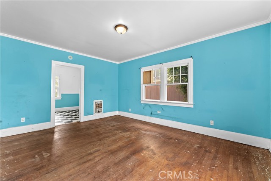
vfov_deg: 81.2
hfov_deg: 104.2
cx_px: 136
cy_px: 90
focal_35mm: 14
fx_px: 105
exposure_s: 1/15
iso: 1000
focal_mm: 14
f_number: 8
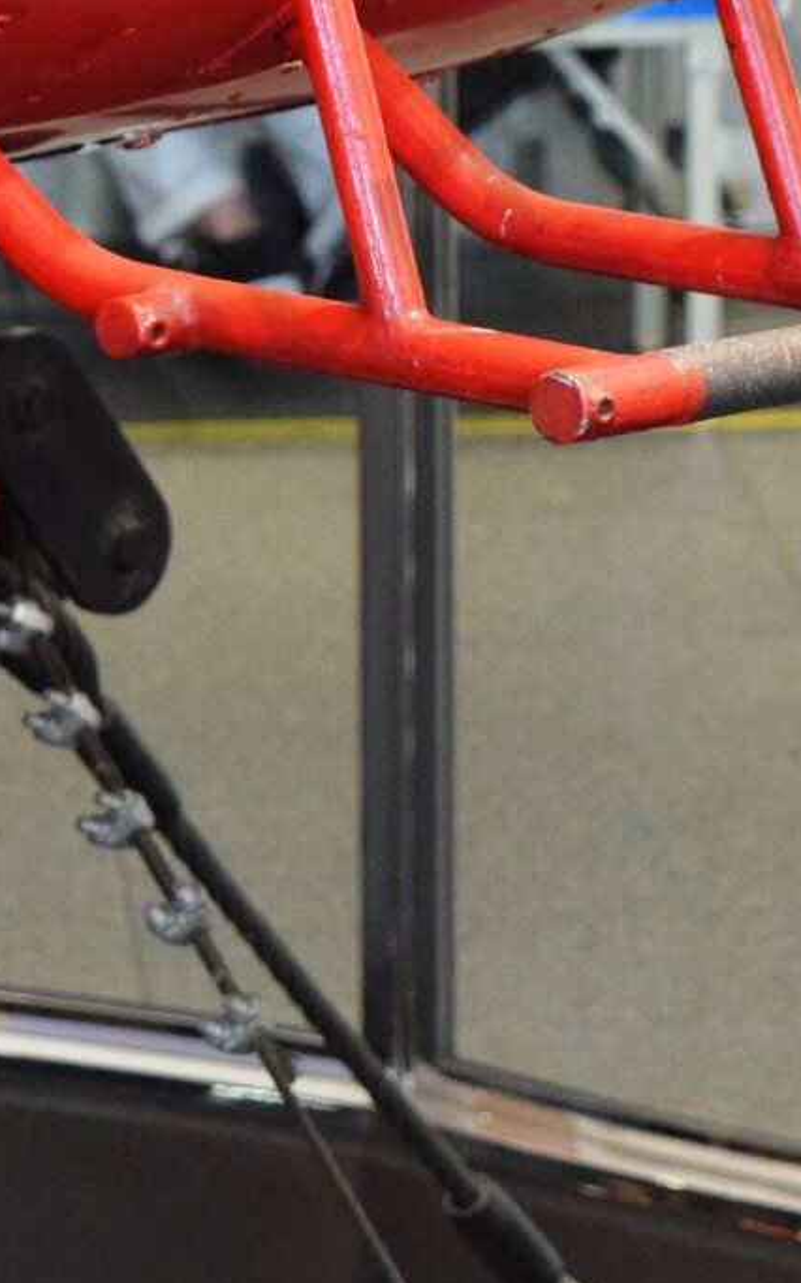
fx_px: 8824
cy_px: 230
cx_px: 382
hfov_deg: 5.2
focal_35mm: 253
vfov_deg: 8.3
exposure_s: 1/60
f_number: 5.6
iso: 1800
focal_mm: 55
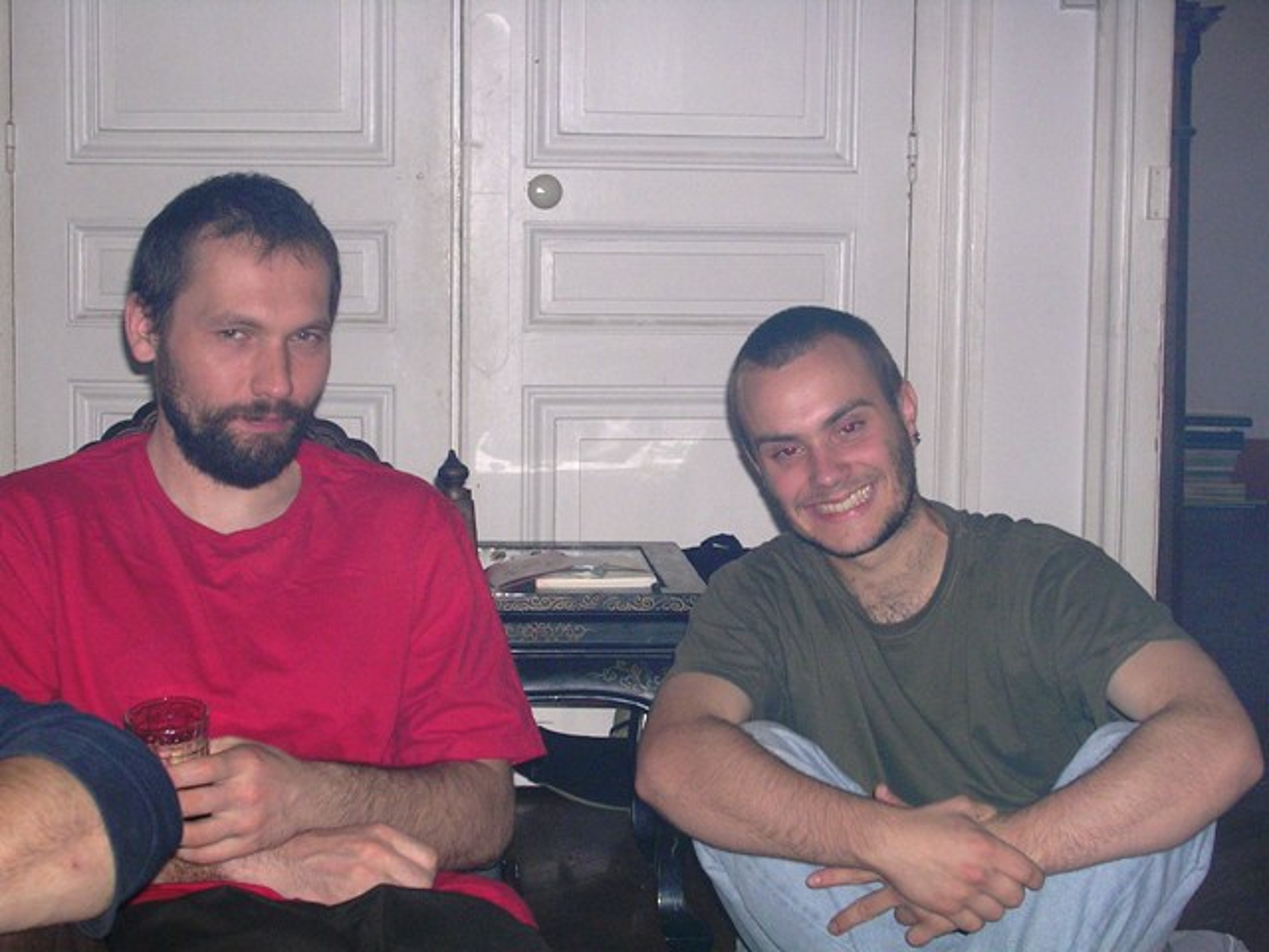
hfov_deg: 29.0
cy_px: 476
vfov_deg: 21.9
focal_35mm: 67
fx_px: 2456
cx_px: 634
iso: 113
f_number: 3.6
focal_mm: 10.2
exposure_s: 1/60.1
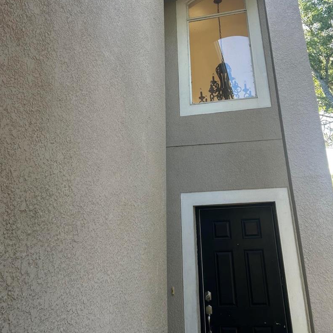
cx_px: 169
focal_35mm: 35
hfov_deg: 47.2
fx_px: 381
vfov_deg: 46.0
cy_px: 94
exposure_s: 1/205
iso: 40
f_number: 1.5
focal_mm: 5.7
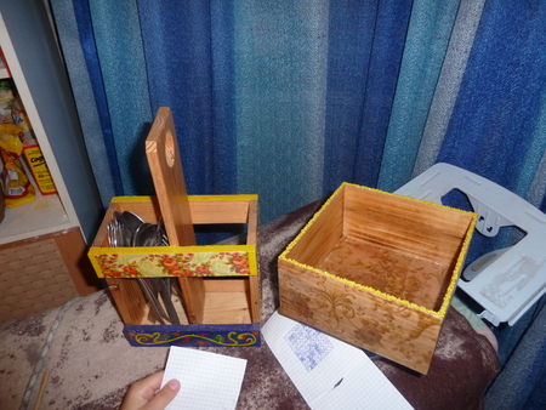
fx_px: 395
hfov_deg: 69.4
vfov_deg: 54.9
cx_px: 273
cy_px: 205
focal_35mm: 25
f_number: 3.3
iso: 160
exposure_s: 1/30
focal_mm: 4.1
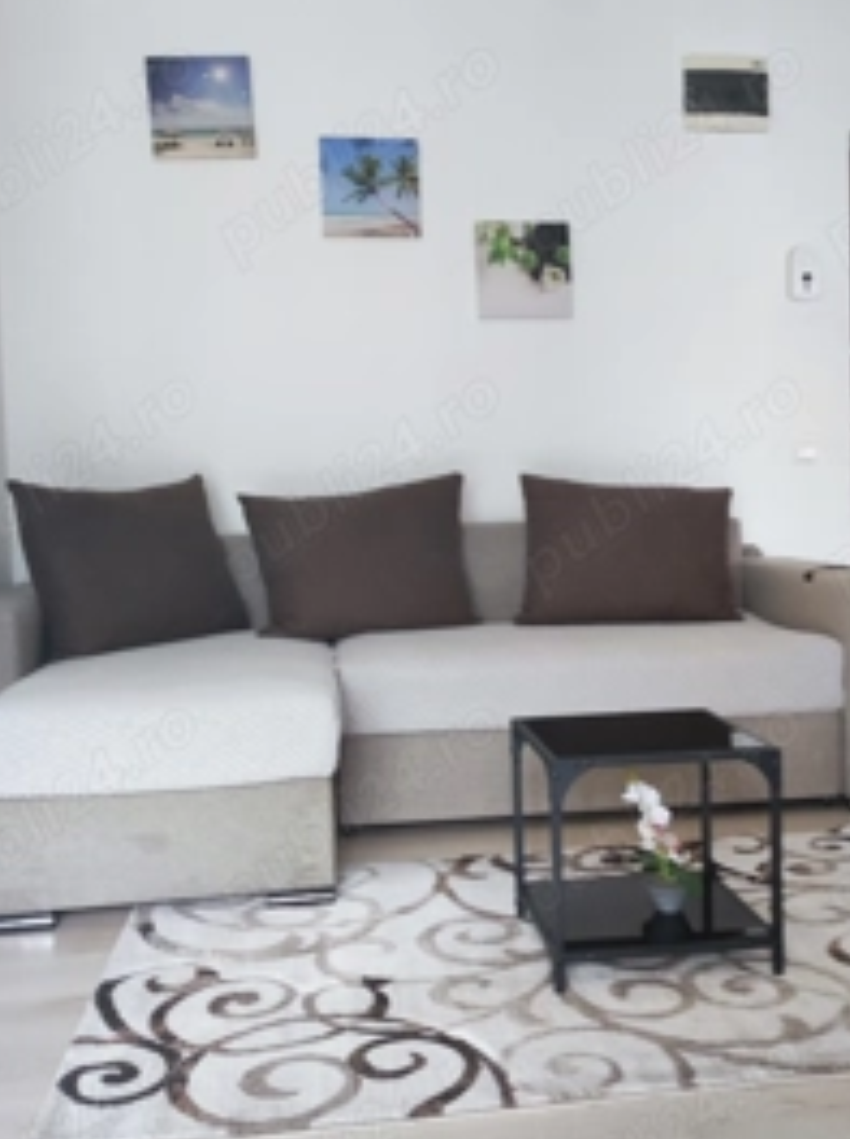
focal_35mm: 38
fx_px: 1248
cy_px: 554
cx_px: 509
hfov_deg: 37.5
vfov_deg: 49.0
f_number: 1.79
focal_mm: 4.7
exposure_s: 1/50
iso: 899
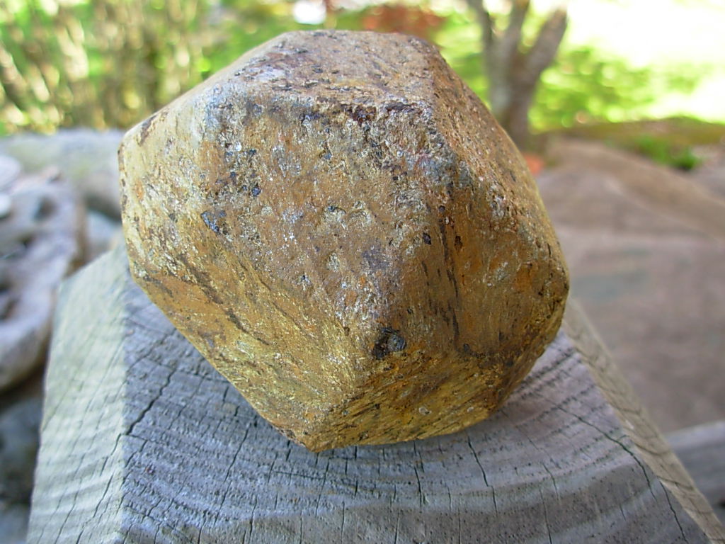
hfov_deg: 49.0
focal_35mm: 38
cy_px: 272
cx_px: 362
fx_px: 796
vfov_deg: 37.7
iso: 50
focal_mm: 6.3
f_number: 2.9
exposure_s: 1/62.2
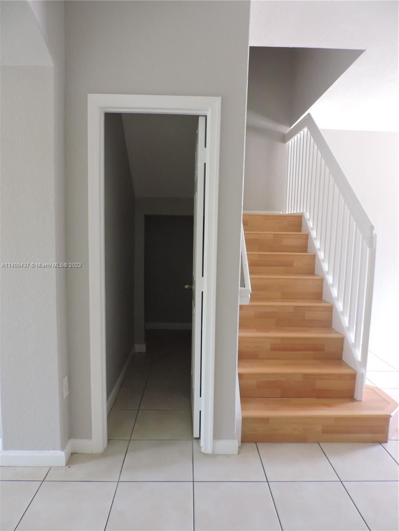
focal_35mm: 24
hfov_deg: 56.8
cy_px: 266
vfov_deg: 71.6
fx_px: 369
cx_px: 200
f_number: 3
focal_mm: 4.3
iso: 320
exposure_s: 1/30
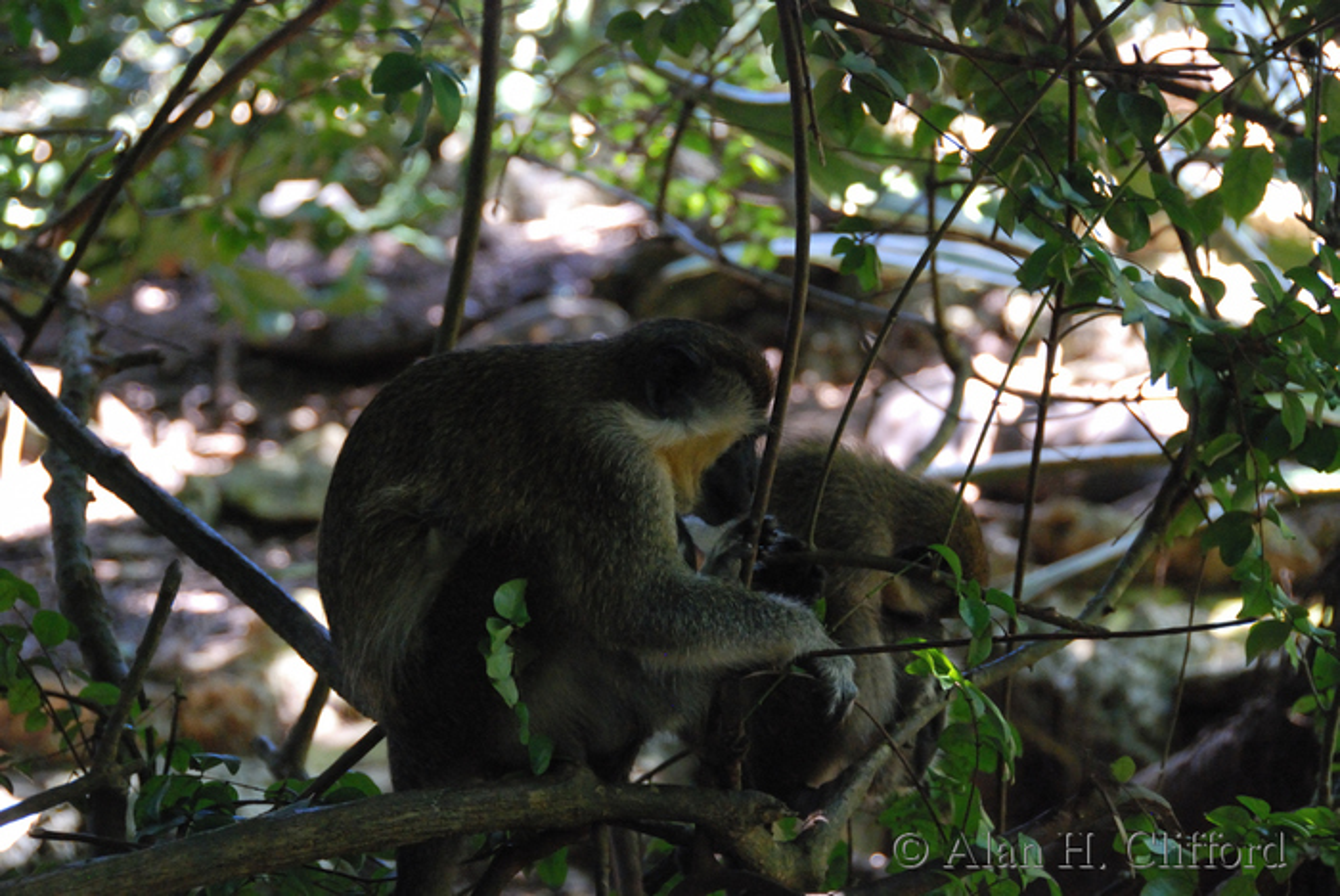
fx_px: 5308
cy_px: 448
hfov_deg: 14.4
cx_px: 670
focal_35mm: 142
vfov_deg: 9.6
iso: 1600
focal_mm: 95
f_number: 5.3
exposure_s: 1/100
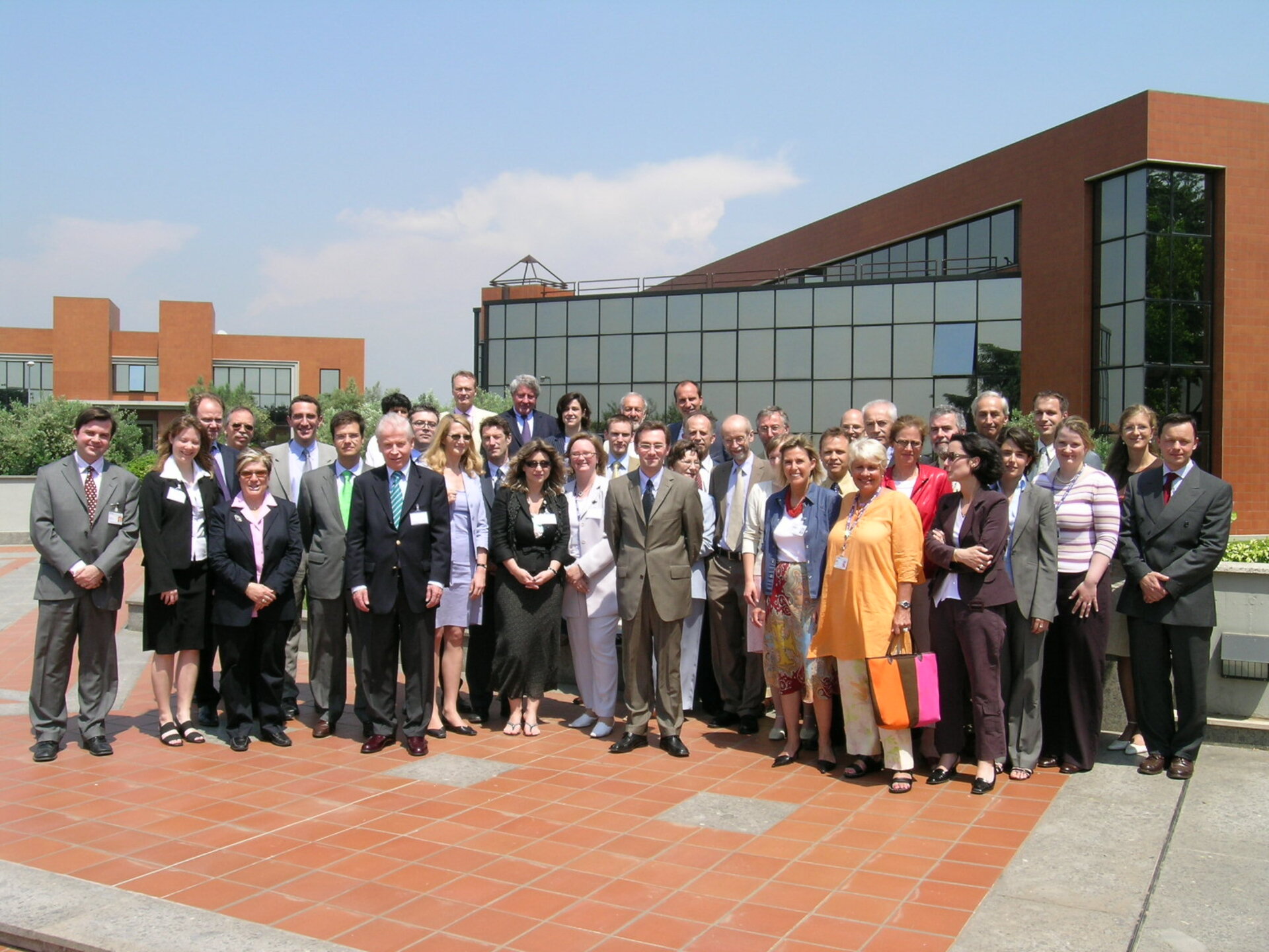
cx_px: 634
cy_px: 476
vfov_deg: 40.7
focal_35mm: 35
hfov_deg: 52.6
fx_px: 1283
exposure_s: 1/214
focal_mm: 7.2
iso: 50
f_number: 6.7
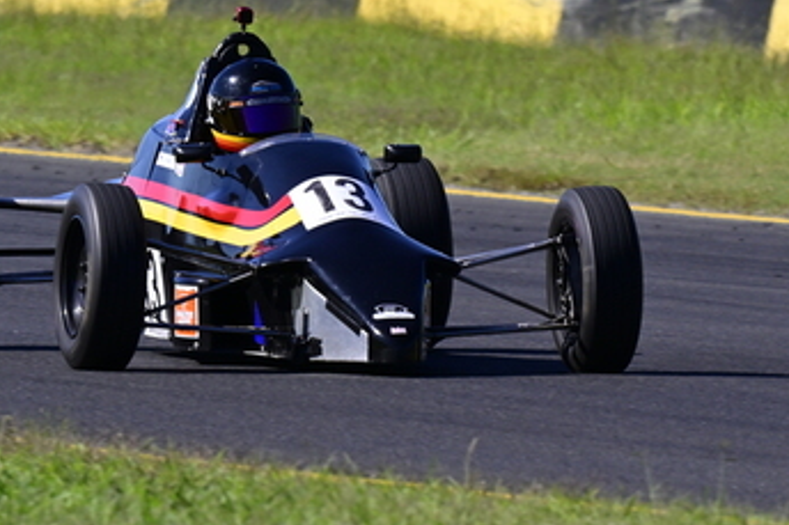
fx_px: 27009
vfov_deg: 1.1
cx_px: 594
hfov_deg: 1.7
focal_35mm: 1233
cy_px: 130
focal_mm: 530
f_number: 11
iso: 400
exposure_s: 1/640
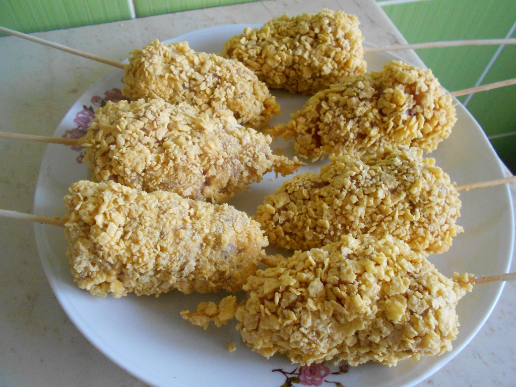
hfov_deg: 67.3
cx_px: 258
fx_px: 388
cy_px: 194
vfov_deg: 53.1
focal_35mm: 26
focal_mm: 4.6
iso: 800
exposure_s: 1/80
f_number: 3.2
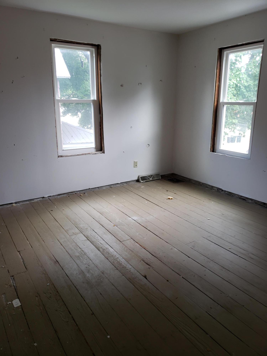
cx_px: 134
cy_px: 178
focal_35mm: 26
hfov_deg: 53.1
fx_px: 267
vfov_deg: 67.3
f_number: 1.5
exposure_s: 1/50
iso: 80
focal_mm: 4.3
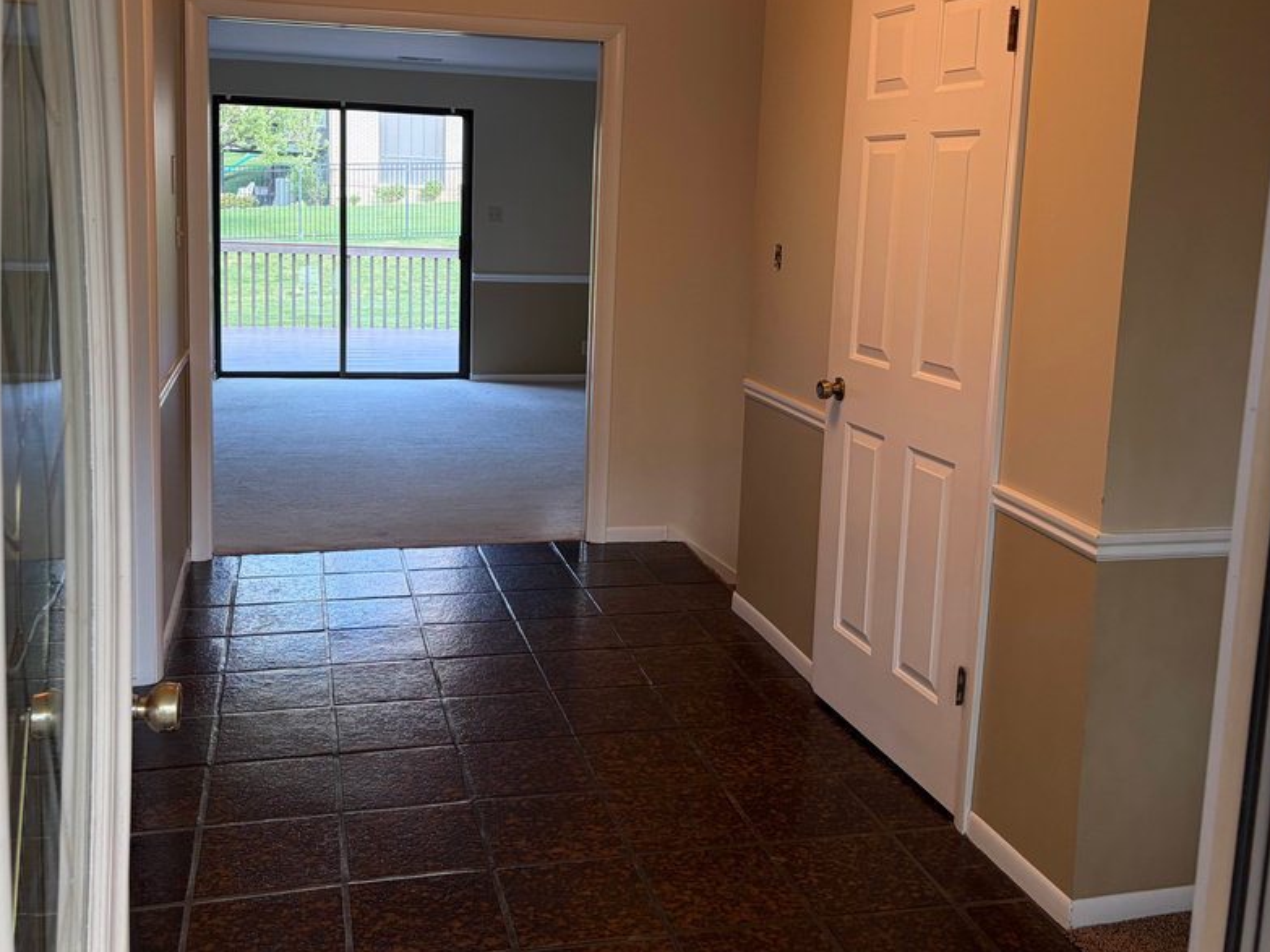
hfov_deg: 53.9
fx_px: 1247
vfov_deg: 41.5
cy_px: 357
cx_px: 610
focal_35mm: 34
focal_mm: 5.96
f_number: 1.6
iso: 100
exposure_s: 1/120
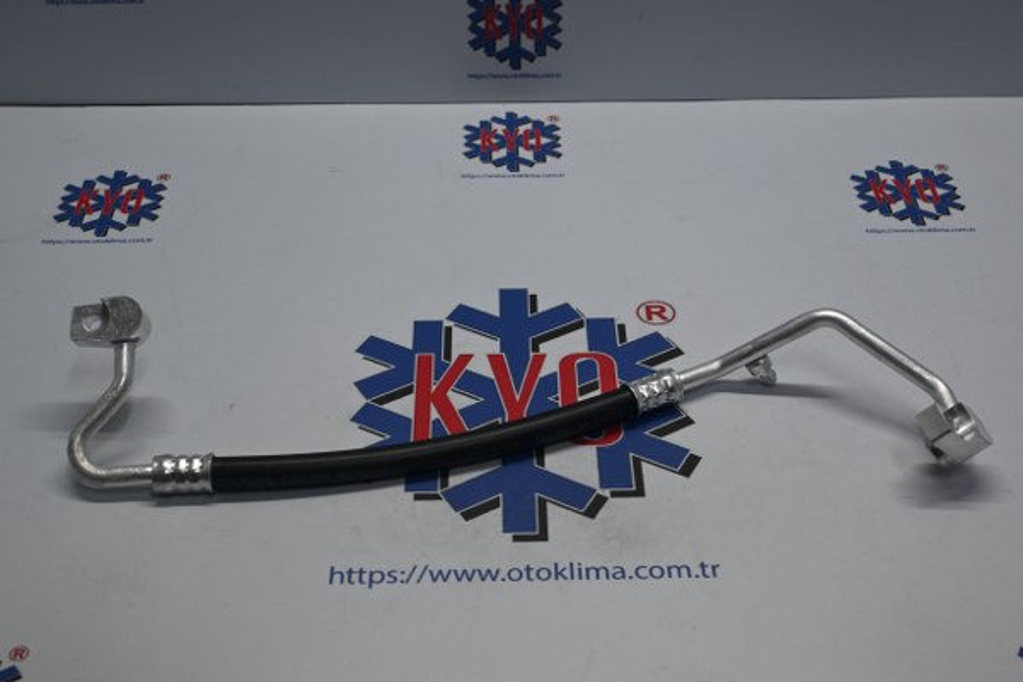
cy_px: 341
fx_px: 1385
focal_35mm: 49
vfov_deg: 27.7
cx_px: 512
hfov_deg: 40.5
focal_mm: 32.5
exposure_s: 1/125
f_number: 5
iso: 450
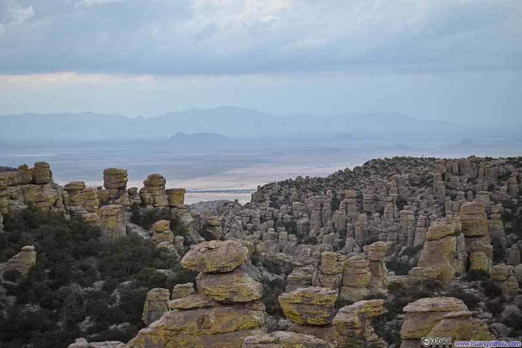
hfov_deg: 17.1
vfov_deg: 11.4
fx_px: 1741
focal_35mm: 120
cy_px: 174
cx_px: 261
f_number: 4
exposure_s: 1/80
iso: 200
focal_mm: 120
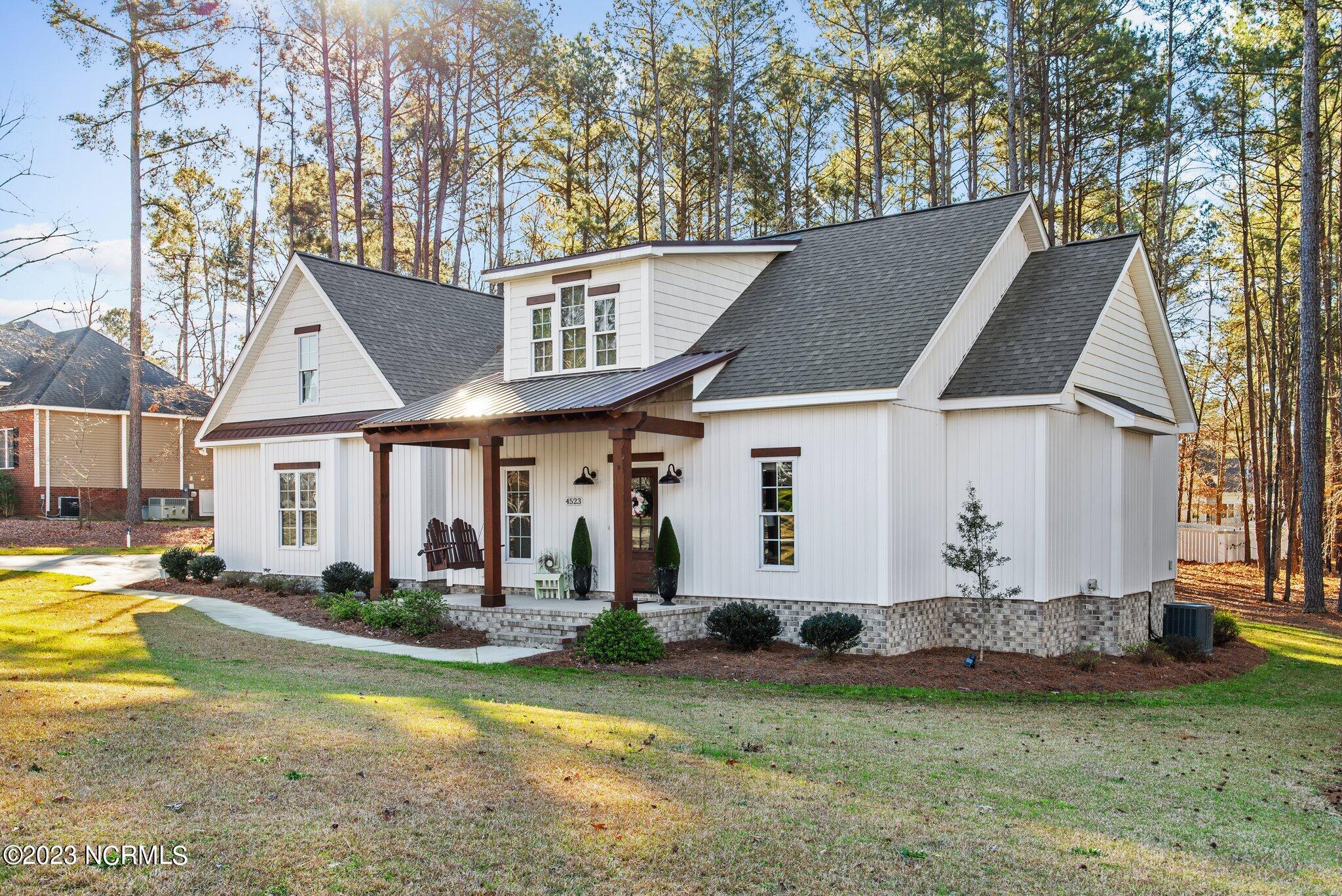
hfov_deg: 58.7
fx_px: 1193
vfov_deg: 41.1
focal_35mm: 32
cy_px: 448
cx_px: 671
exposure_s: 1/80
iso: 100
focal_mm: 32
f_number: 8
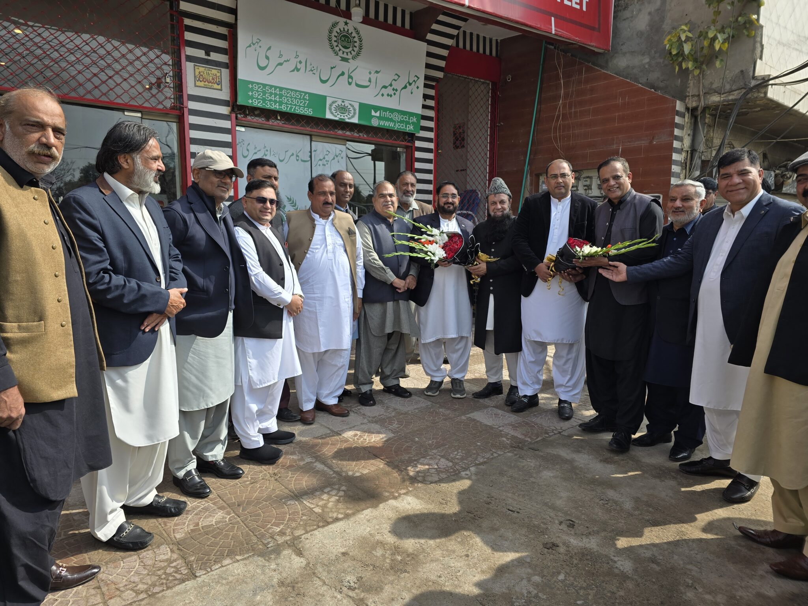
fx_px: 537
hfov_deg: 73.9
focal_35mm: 23
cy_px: 303
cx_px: 404
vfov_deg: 58.9
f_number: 1.7
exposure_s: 1/395
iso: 12
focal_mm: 6.3
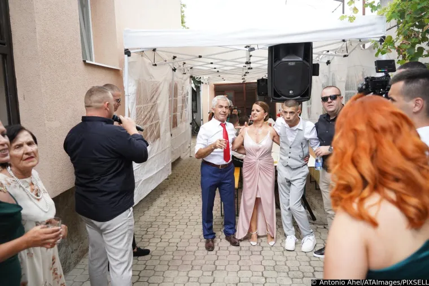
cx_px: 214
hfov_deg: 60.3
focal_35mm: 31
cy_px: 143
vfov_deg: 42.3
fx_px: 369
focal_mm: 31
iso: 3200
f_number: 4
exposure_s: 1/4000
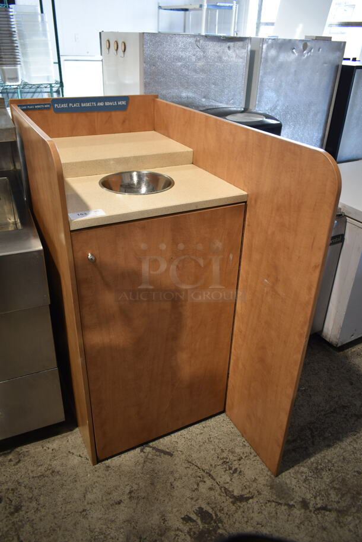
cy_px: 271
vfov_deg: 67.3
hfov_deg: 48.0
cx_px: 181
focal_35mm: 27
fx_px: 407
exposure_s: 1/30
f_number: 3.5
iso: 320
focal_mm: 18
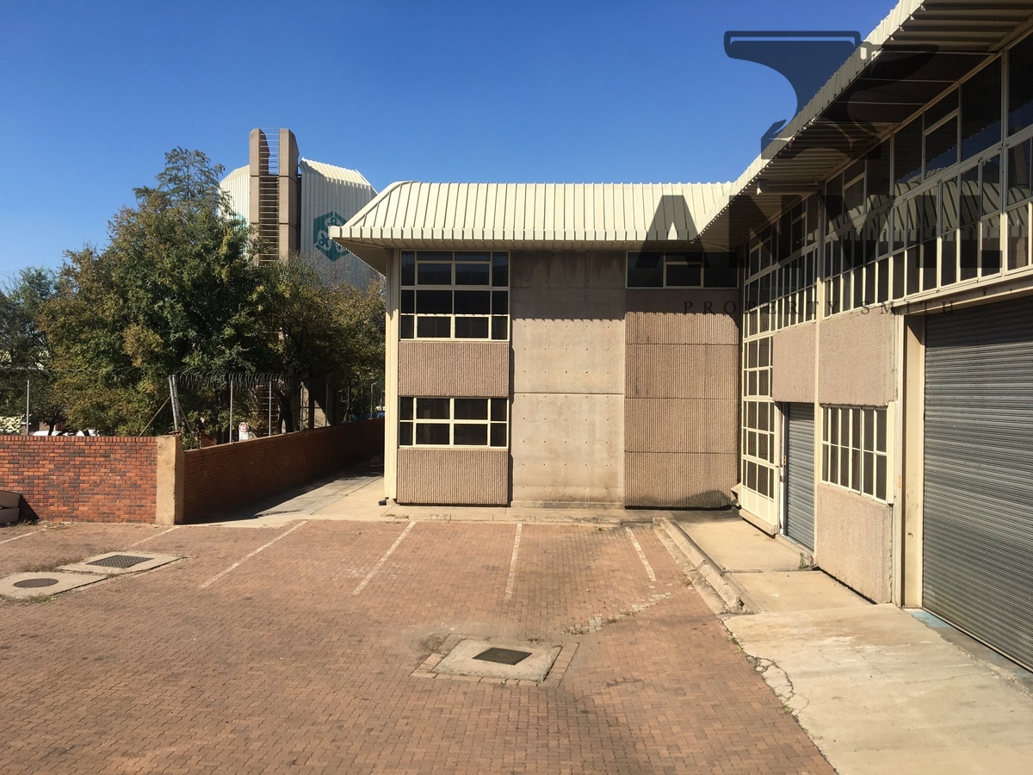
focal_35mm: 29
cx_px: 516
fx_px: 865
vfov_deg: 48.2
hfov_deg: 61.7
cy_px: 388
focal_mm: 4.15
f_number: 2.2
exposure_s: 1/1789
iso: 25
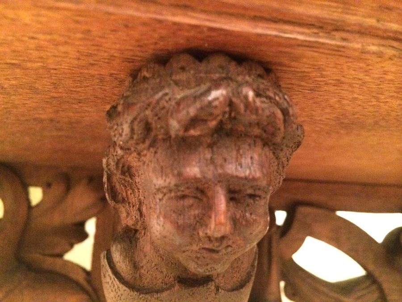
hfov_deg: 60.0
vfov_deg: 46.8
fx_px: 348
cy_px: 151
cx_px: 201
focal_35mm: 30
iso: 1250
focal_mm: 4.12
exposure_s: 1/15
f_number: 2.2
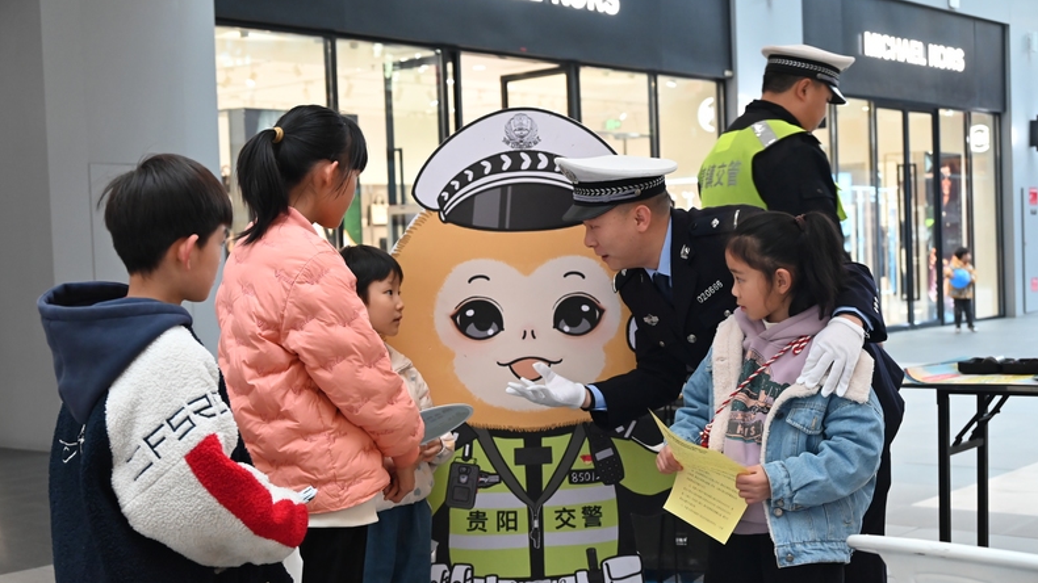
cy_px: 334
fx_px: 1431
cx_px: 520
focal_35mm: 52
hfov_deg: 39.9
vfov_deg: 23.0
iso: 3200
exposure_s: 1/125
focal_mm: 49
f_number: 5.6
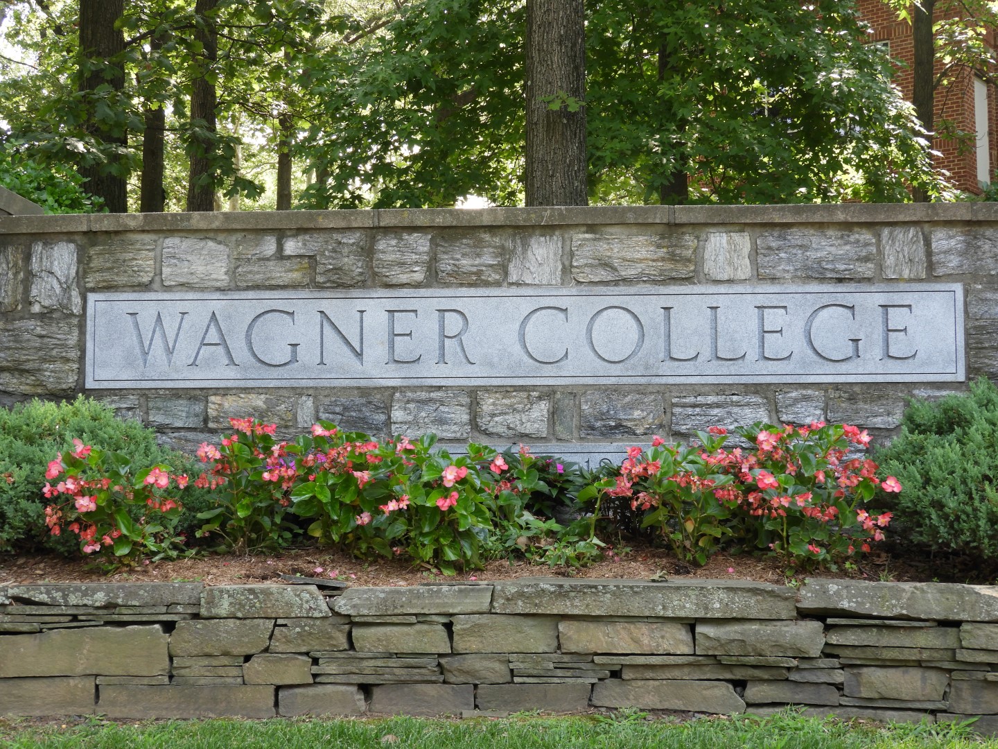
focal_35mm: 55
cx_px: 499
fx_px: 1586
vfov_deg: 26.6
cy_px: 374
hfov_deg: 34.9
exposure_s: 1/50
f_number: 4
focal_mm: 9.9
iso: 100
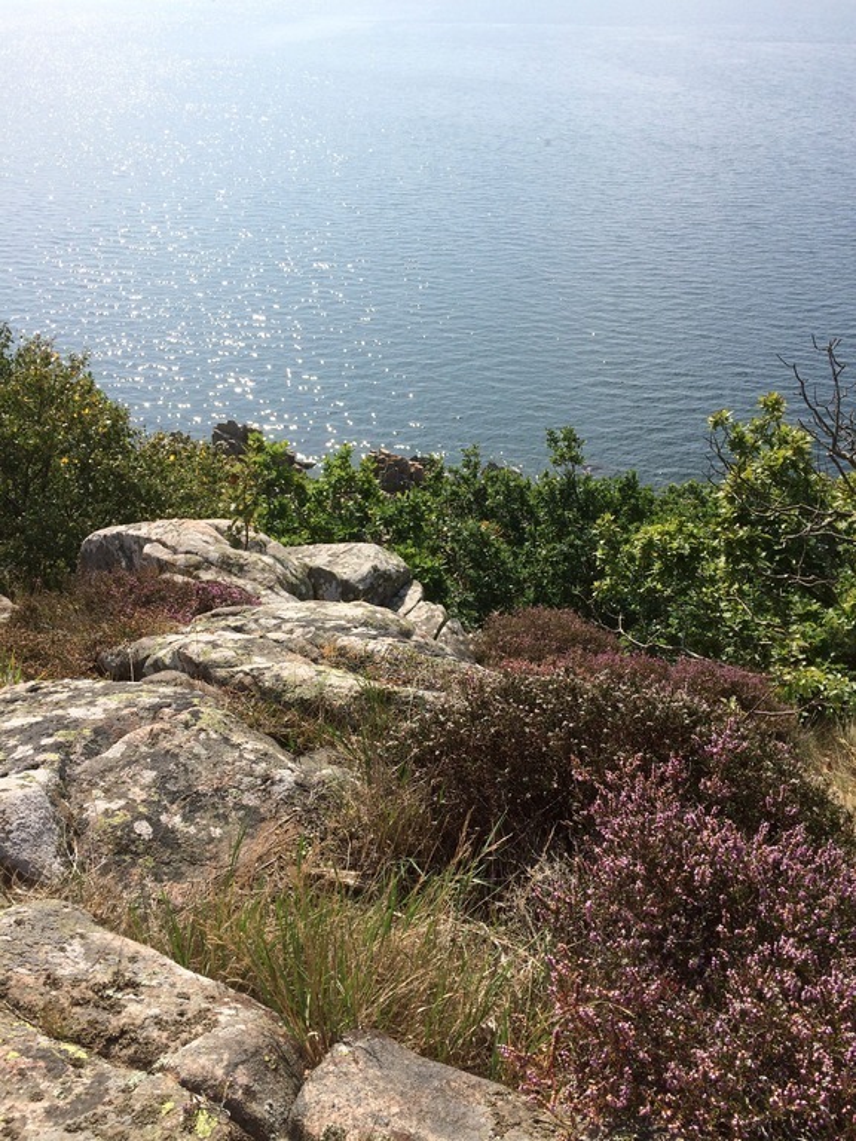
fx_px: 956
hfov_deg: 48.2
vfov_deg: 61.7
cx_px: 428
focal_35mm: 29
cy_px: 570
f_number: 2.2
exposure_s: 1/2053
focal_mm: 4.15
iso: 32
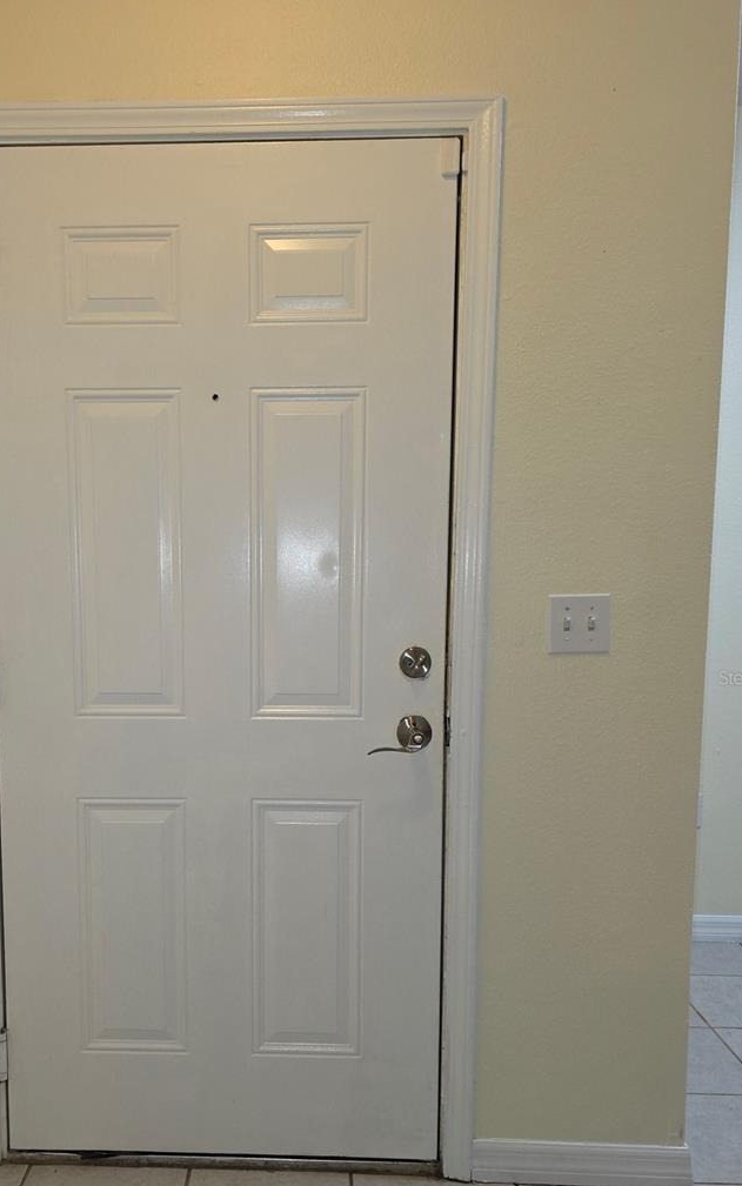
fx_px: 938
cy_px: 677
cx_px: 273
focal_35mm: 29
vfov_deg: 64.3
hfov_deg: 42.8
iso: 100
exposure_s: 1/60
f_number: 1.7
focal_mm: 6.3
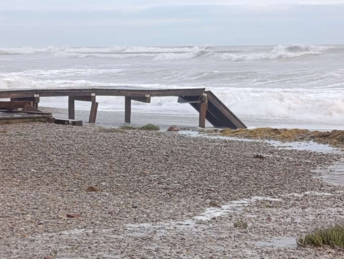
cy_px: 130
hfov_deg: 13.4
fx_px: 1463
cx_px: 172
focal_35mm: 147
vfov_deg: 10.1
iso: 50
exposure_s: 1/477
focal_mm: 6.11
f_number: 1.65
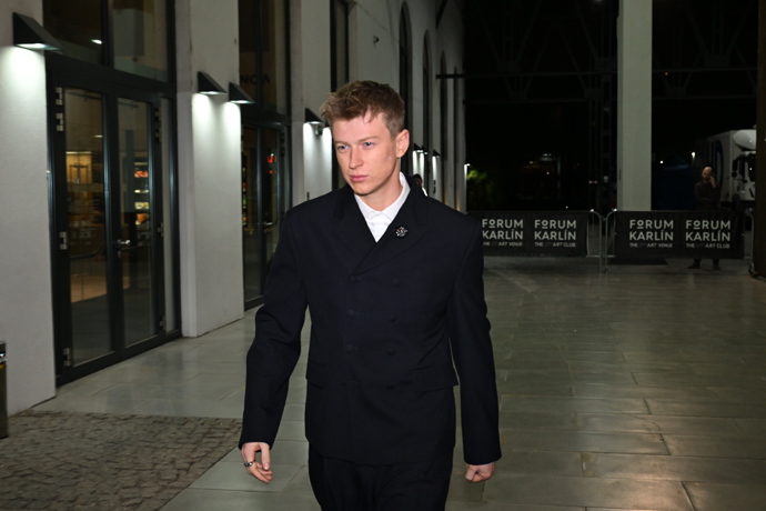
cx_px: 383
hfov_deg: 41.9
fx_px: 1000
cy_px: 256
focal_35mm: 47
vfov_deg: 28.6
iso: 2500
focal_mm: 47
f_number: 5.6
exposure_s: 1/125
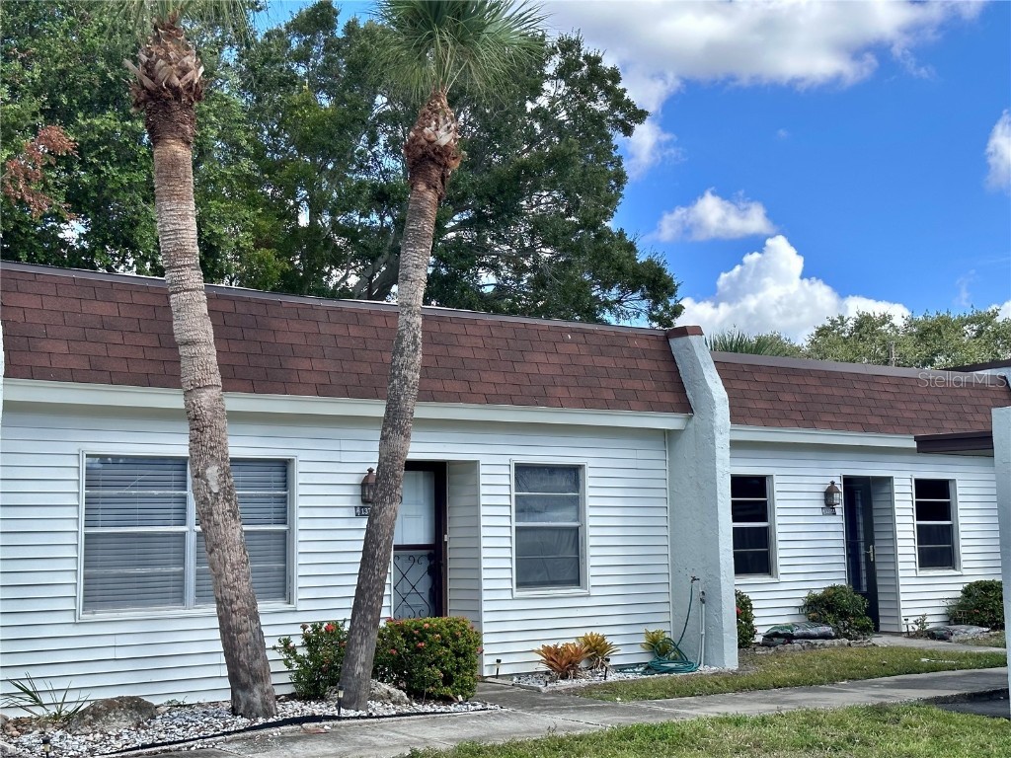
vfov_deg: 30.3
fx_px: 1402
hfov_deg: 39.7
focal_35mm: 48
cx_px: 506
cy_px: 379
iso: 64
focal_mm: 6.86
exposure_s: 1/2410
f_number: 1.78
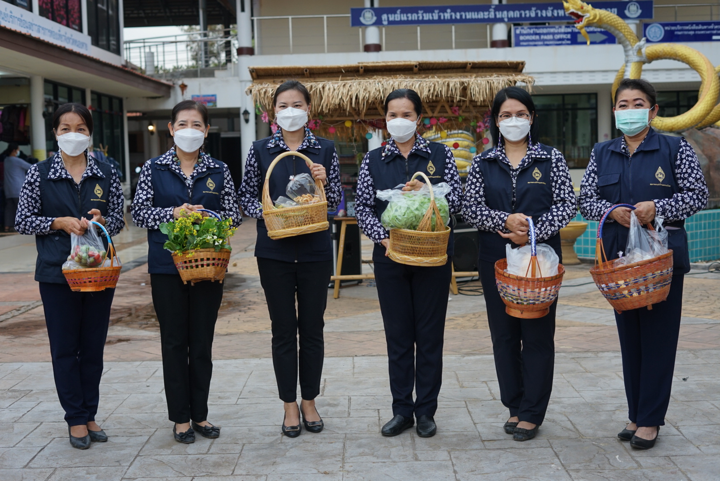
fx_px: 1001
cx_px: 360
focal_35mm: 50
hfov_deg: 39.6
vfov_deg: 27.0
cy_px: 240
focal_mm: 50
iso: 400
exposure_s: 1/160
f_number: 4
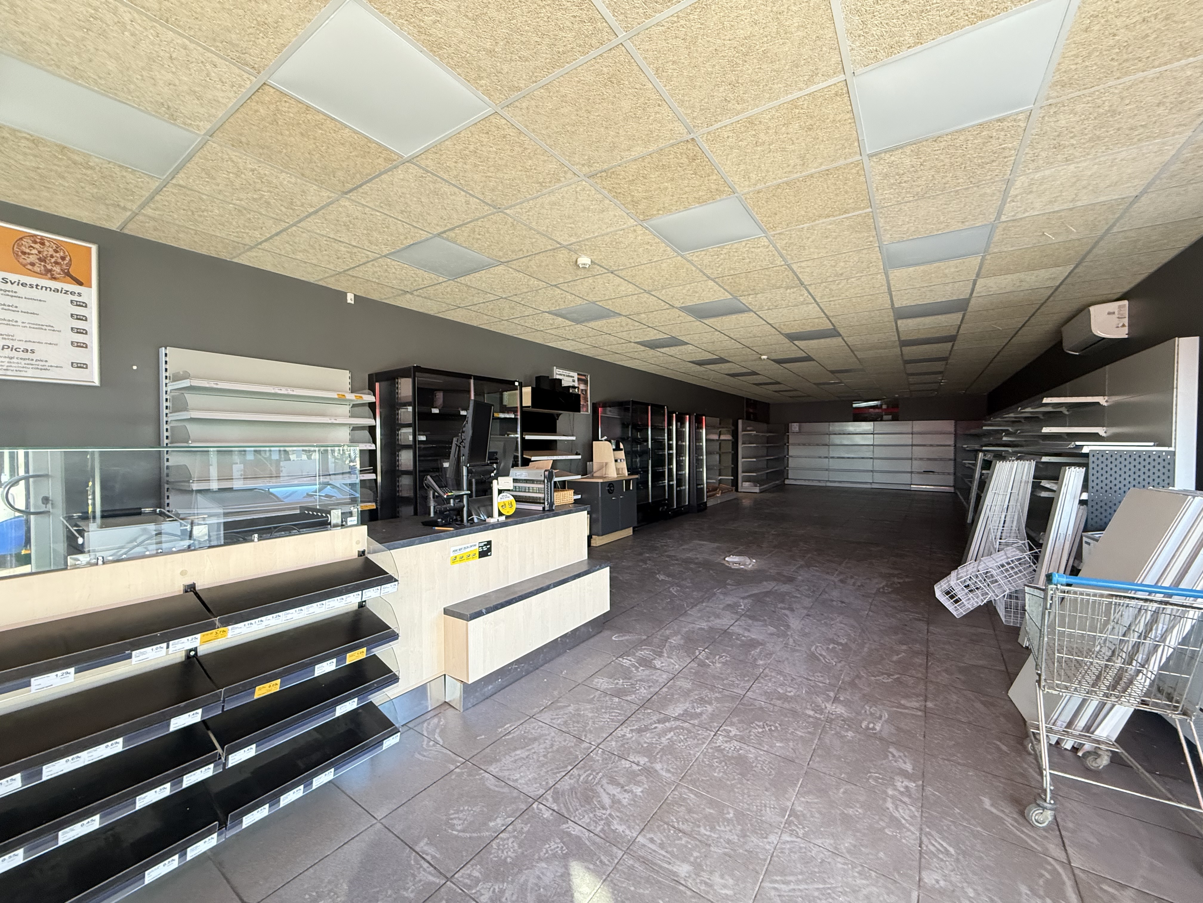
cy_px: 452
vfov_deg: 85.7
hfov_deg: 102.1
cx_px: 602
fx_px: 487
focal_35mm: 14
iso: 320
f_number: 2.2
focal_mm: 2.22
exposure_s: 1/60
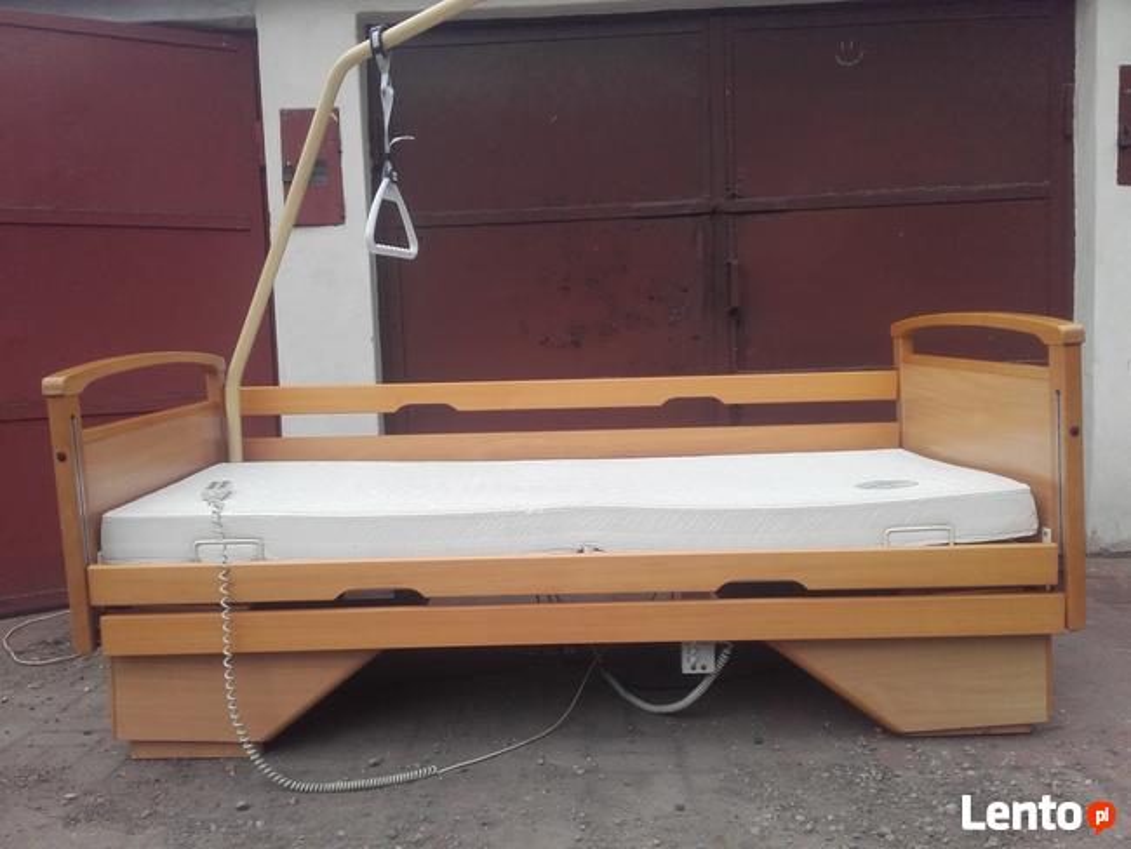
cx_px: 566
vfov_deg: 45.5
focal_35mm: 31
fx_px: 1013
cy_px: 424
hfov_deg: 58.3
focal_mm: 3.31
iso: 50
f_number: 2.2
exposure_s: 1/537
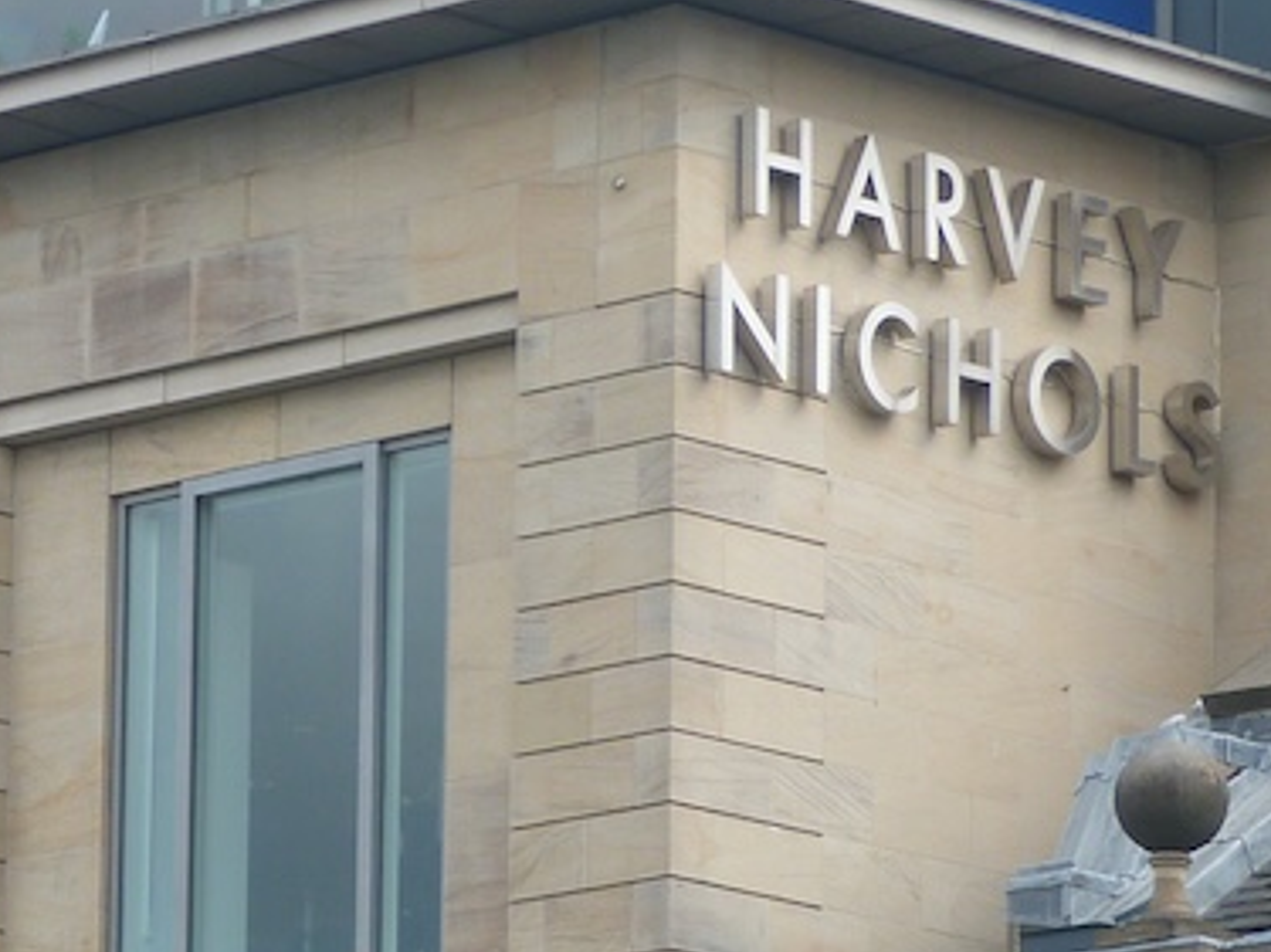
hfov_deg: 5.7
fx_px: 12810
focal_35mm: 349
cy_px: 637
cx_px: -17
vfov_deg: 4.3
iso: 80
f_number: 4
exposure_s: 1/200
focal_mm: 19.7
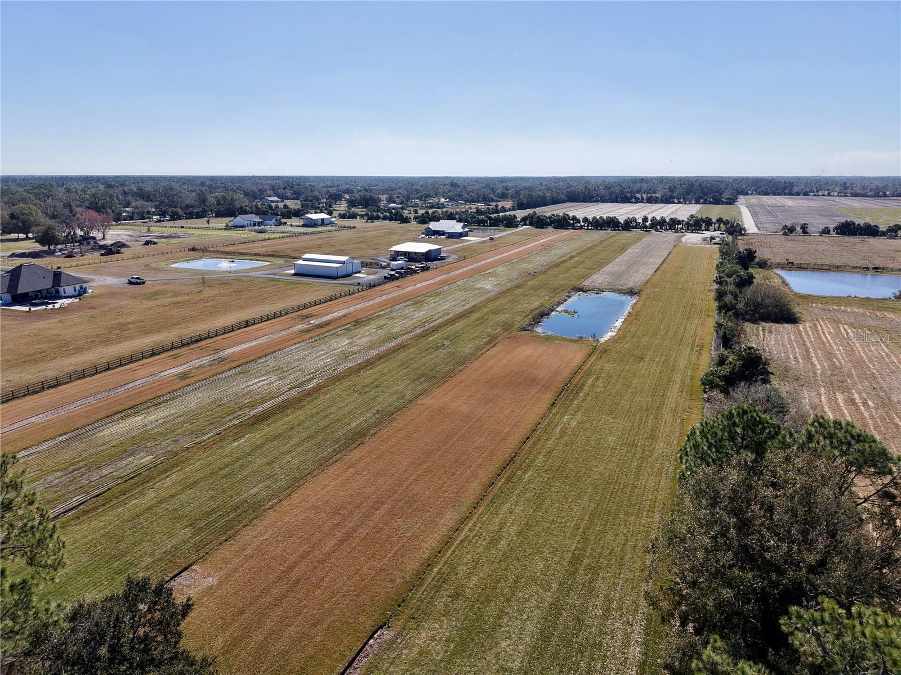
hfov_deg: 71.6
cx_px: 450
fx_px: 625
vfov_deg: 56.8
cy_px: 338
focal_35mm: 24
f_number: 1.8
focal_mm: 8.67
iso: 250
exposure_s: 1/6400
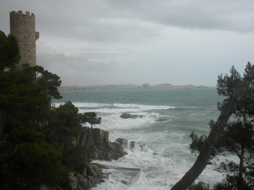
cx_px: 127
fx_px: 271
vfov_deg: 38.7
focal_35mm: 37
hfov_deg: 50.1
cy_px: 95
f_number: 10
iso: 64
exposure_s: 1/91.5
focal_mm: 6.6
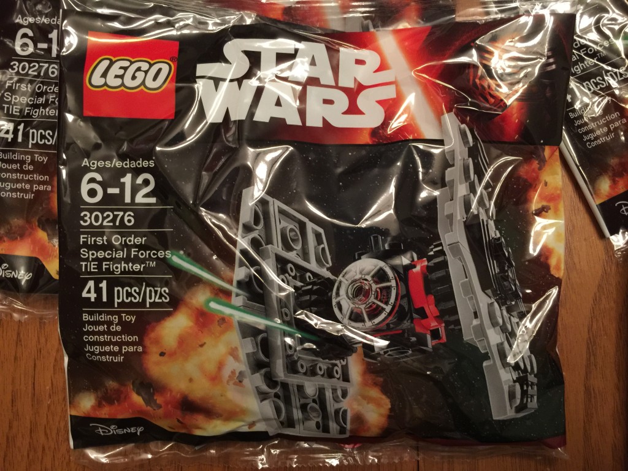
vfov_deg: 48.2
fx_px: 526
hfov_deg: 61.7
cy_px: 236
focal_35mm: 29
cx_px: 314
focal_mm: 4.15
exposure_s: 1/15
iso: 125
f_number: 2.2
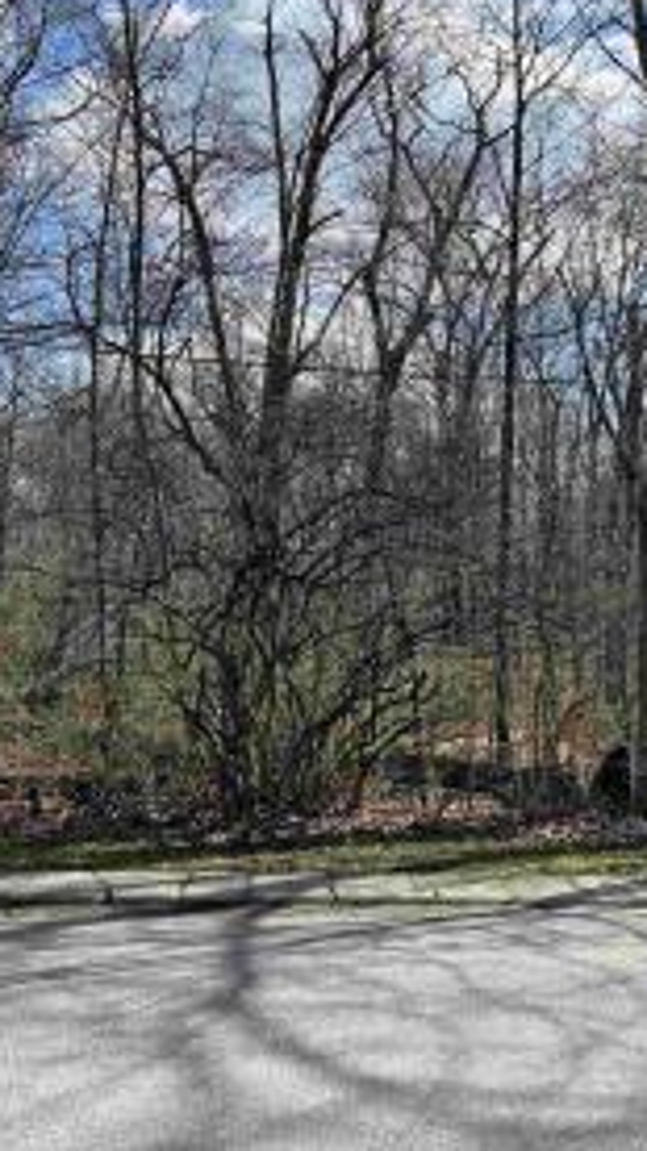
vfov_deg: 49.4
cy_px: 613
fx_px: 1252
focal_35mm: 41
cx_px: 392
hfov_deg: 28.9
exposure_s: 1/2513
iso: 50
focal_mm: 5.7
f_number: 1.5
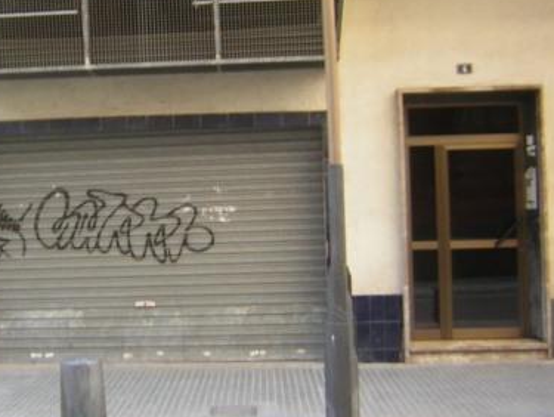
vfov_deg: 26.1
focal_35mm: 56
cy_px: 185
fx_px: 897
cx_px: 174
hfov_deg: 33.9
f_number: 2.6
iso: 50
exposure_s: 1/42.3
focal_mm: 4.7
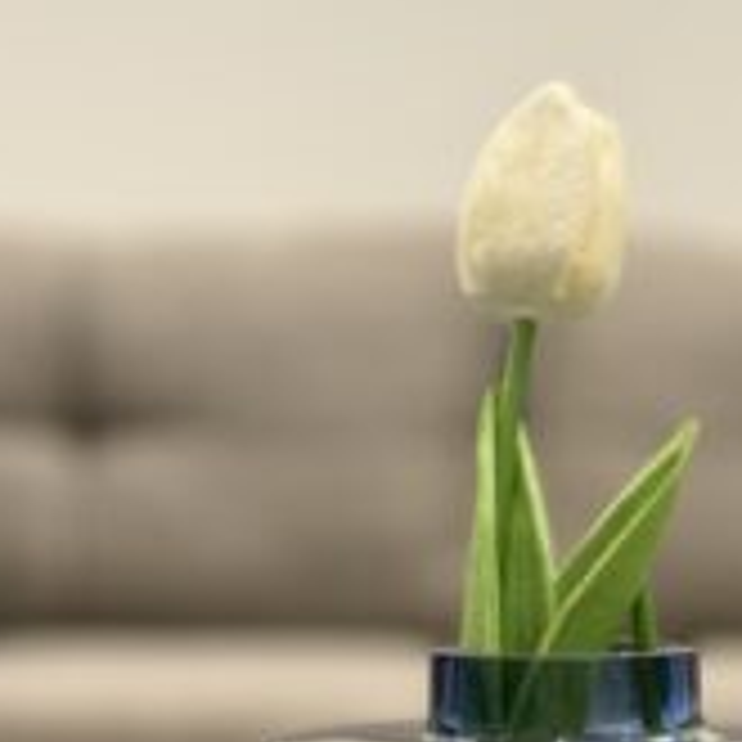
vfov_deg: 16.6
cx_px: 576
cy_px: 720
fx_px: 2498
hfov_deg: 16.8
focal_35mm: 103
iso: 160
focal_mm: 6.76
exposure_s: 1/50
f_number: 1.78
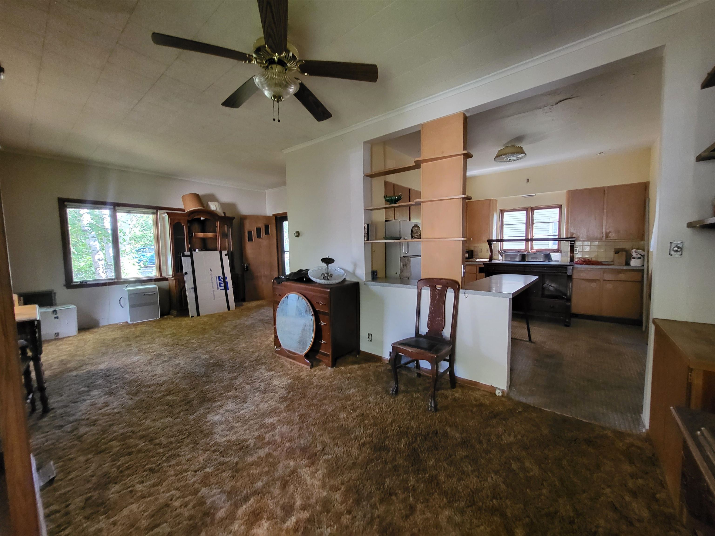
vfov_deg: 89.9
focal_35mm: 13
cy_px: 268
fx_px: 269
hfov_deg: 106.2
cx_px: 358
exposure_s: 1/30
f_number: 2.2
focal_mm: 1.74
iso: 320
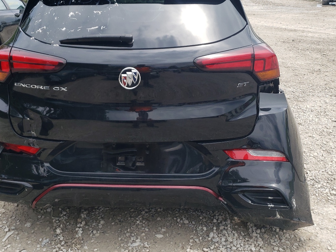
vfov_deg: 37.6
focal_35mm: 38
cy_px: 104
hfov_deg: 48.8
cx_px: 139
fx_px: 369
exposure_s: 1/2000
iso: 50
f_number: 1.5
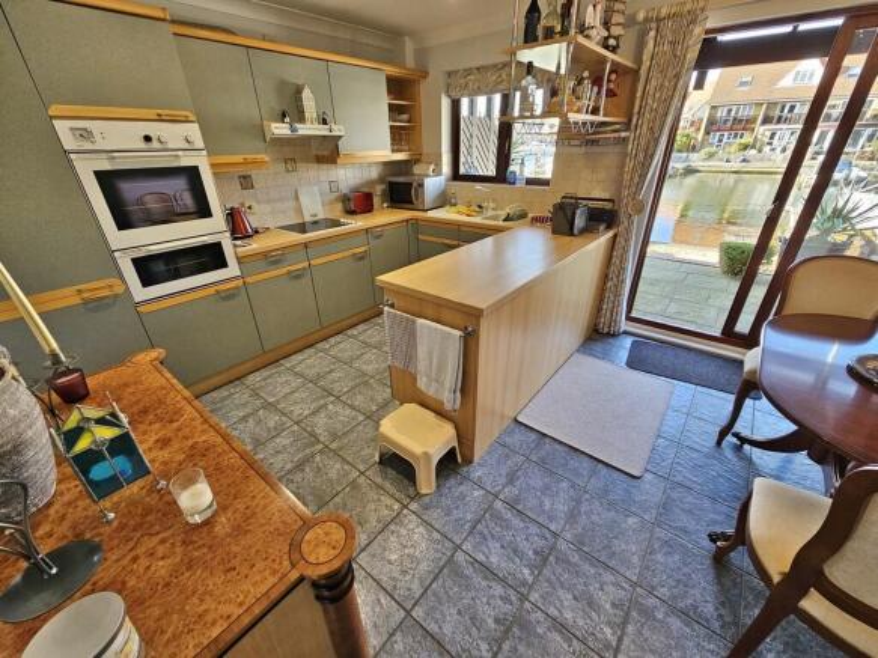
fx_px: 330
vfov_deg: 89.9
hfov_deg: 106.2
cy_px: 329
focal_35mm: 13
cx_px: 439
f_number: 2.2
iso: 80
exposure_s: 1/50
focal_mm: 2.2
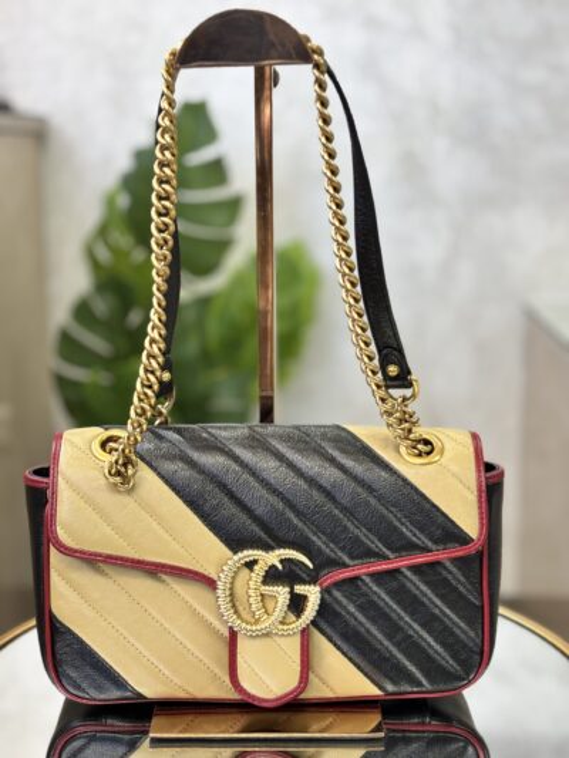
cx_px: 284
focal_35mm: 52
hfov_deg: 28.0
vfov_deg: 36.8
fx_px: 1139
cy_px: 379
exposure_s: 1/60
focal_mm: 5.96
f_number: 1.6
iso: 100
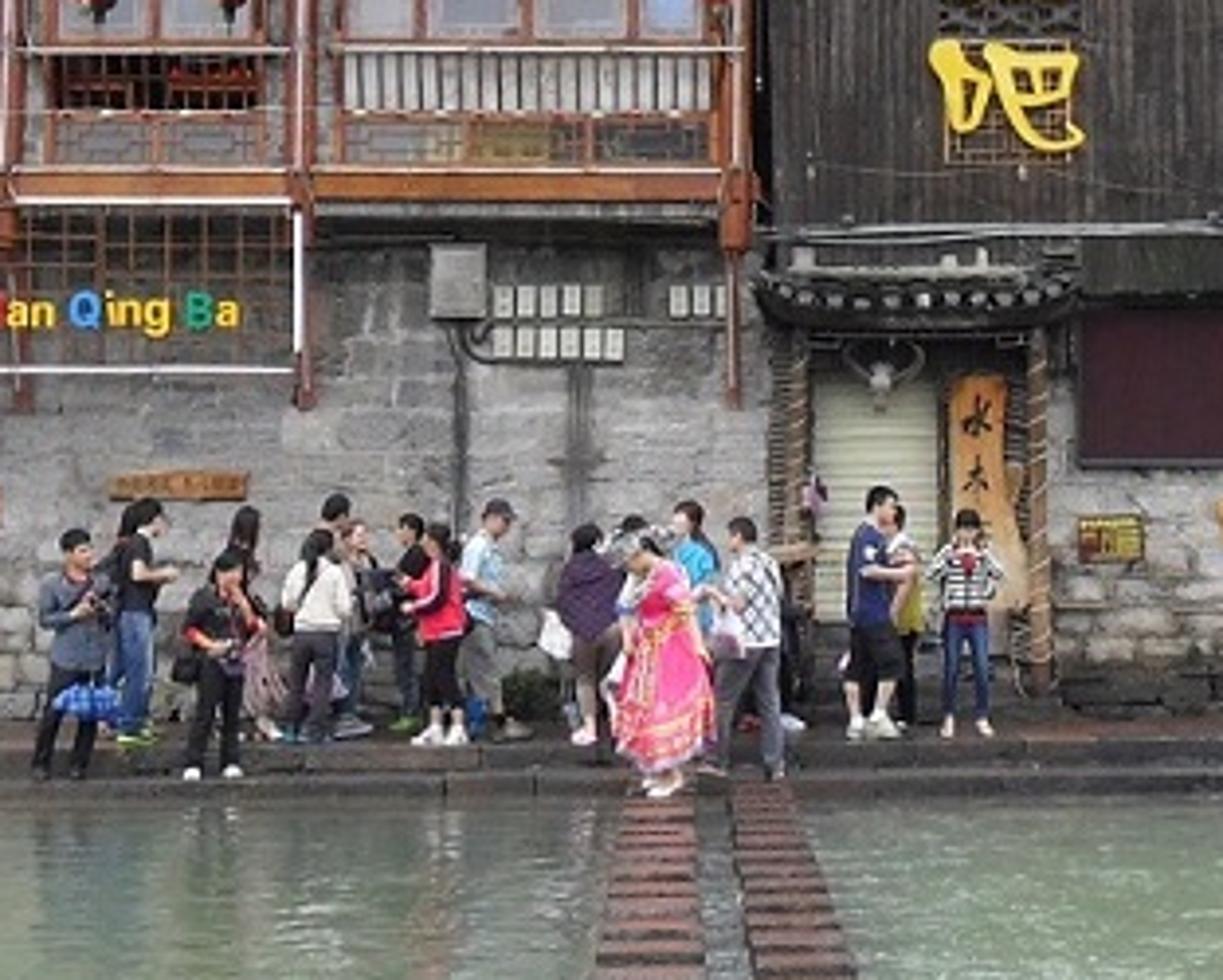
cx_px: 980
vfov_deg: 18.3
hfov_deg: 22.7
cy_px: 157
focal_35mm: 83
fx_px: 3006
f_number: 3.5
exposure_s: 1/60
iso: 100
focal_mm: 4.9
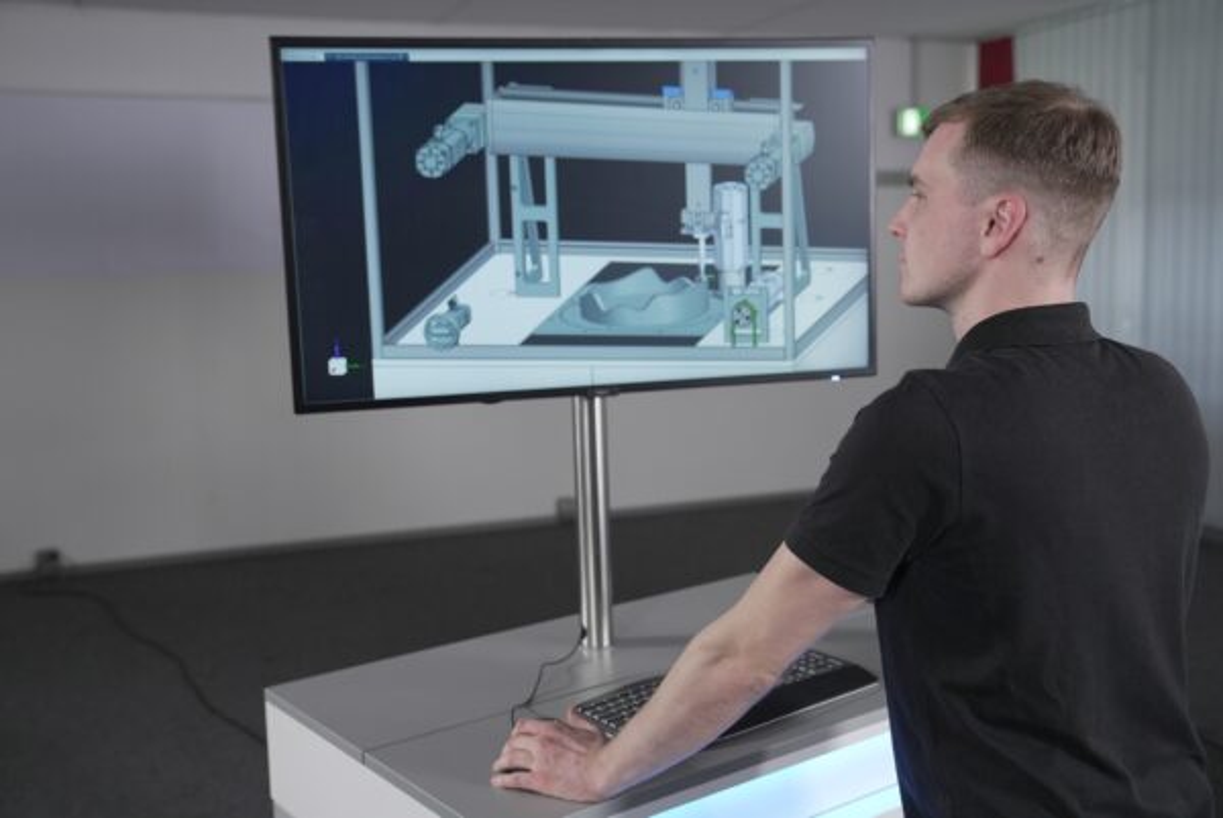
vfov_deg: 35.1
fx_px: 1292
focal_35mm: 38
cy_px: 409
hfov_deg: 50.7
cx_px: 612
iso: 1600
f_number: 3.5
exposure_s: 1/100
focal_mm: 38
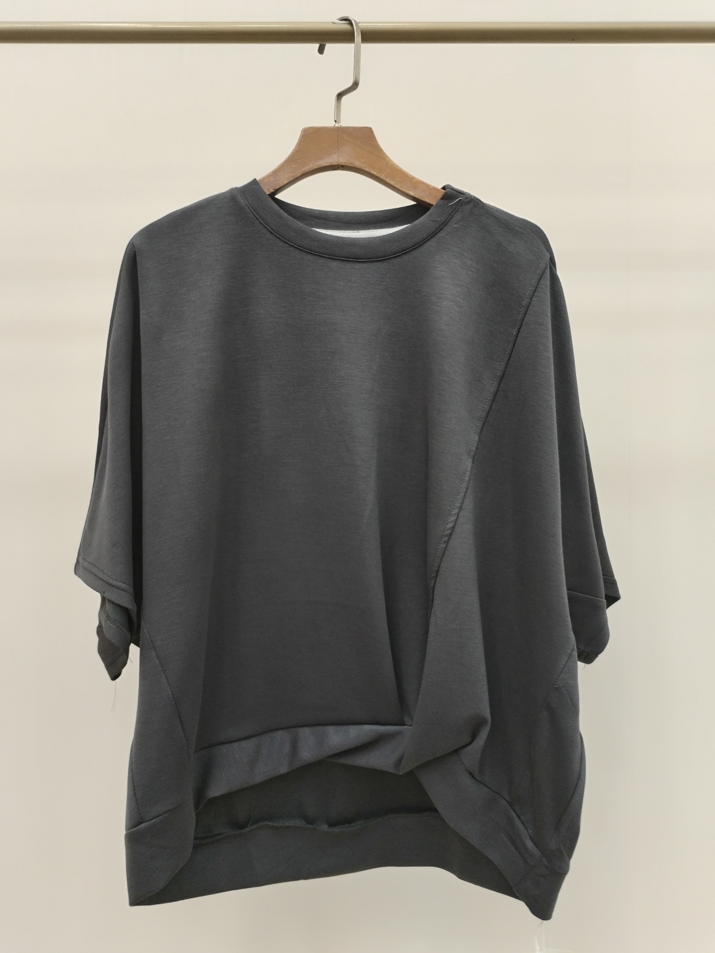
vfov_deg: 61.7
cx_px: 358
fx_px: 799
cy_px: 476
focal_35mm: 29
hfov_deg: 48.2
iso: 206
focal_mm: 4.75
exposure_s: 1/60
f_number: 1.8
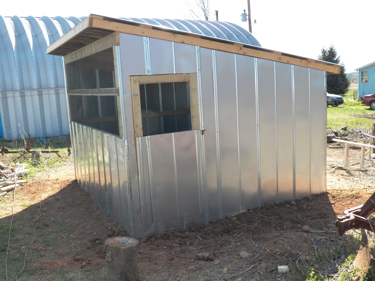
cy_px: 140
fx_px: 379
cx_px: 188
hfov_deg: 52.6
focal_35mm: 35
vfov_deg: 40.7
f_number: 4
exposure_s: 1/500
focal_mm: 6.3
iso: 125
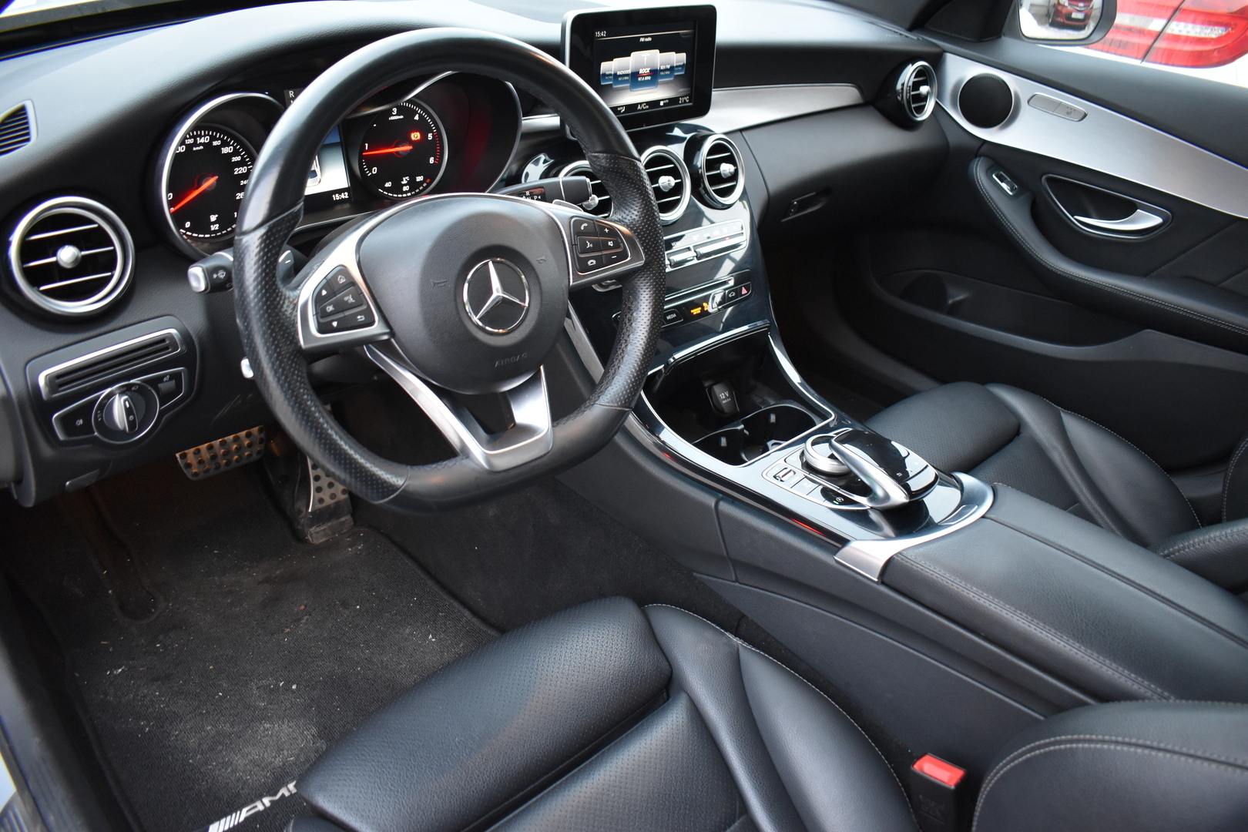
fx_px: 936
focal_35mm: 27
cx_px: 624
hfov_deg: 67.4
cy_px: 416
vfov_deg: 47.9
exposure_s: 1/60
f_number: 3.5
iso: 1800
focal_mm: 18
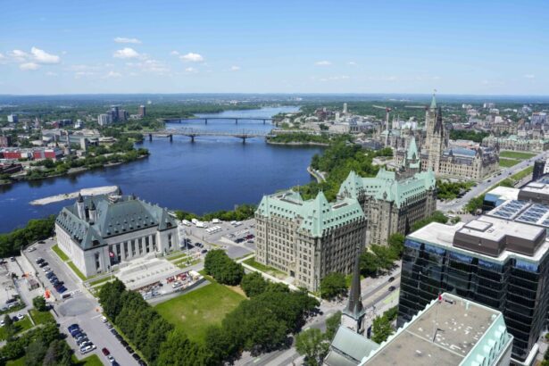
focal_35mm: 24
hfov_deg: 73.7
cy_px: 183
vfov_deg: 53.1
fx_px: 366
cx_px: 274
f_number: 5.6
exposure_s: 1/250
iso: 50
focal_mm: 24
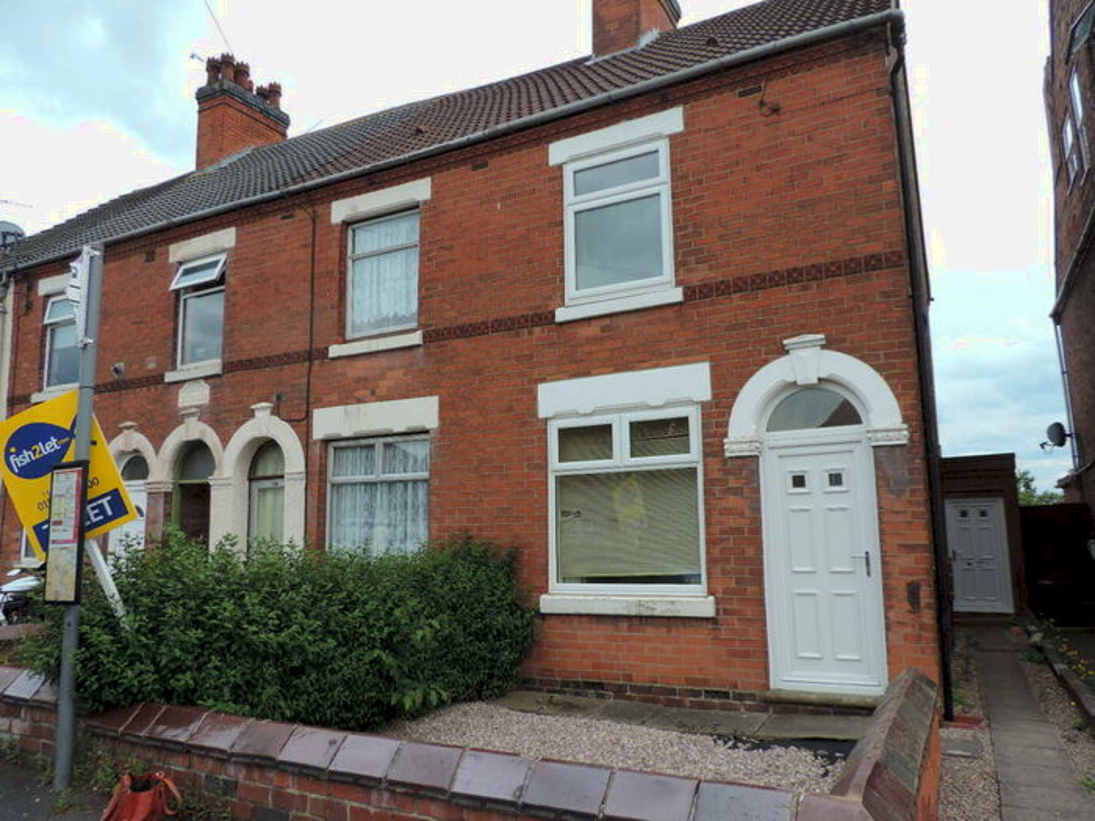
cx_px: 548
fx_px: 759
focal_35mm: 24
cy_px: 410
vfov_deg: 56.8
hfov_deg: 71.6
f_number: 3
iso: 80
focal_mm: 4.3
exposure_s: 1/400
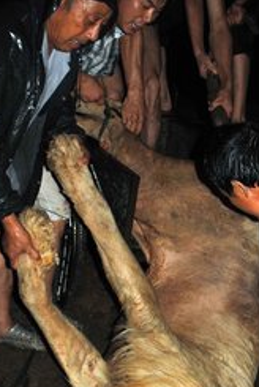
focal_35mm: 55
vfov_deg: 36.0
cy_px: 242
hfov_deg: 24.7
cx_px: 140
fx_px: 592
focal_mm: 18
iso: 200
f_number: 3.5
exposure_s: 1/60
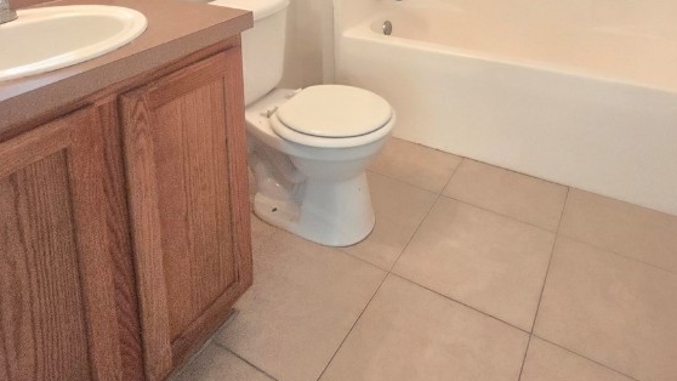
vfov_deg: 36.7
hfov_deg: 71.7
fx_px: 467
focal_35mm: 26
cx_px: 372
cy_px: -49
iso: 1000
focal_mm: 1.7
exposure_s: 1/60
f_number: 2.2
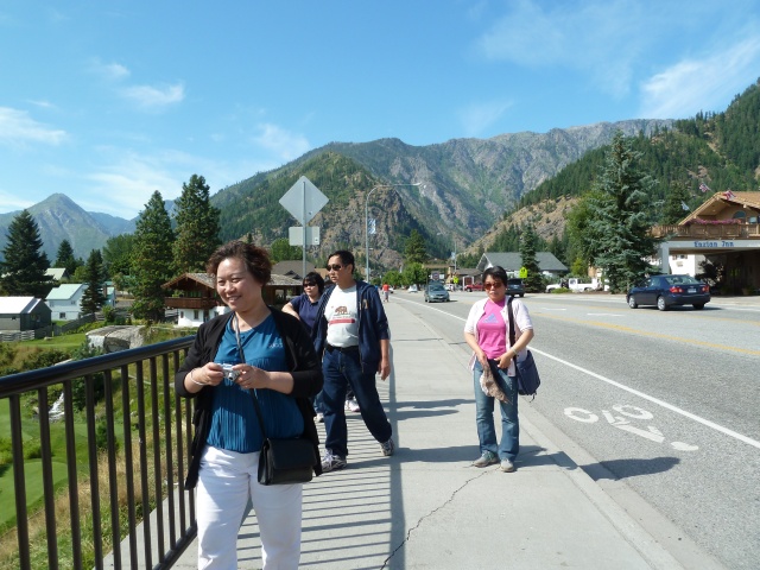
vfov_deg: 54.9
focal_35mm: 25
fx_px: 549
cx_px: 380
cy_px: 285
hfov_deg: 69.4
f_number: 4
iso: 80
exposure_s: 1/400
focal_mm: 4.1
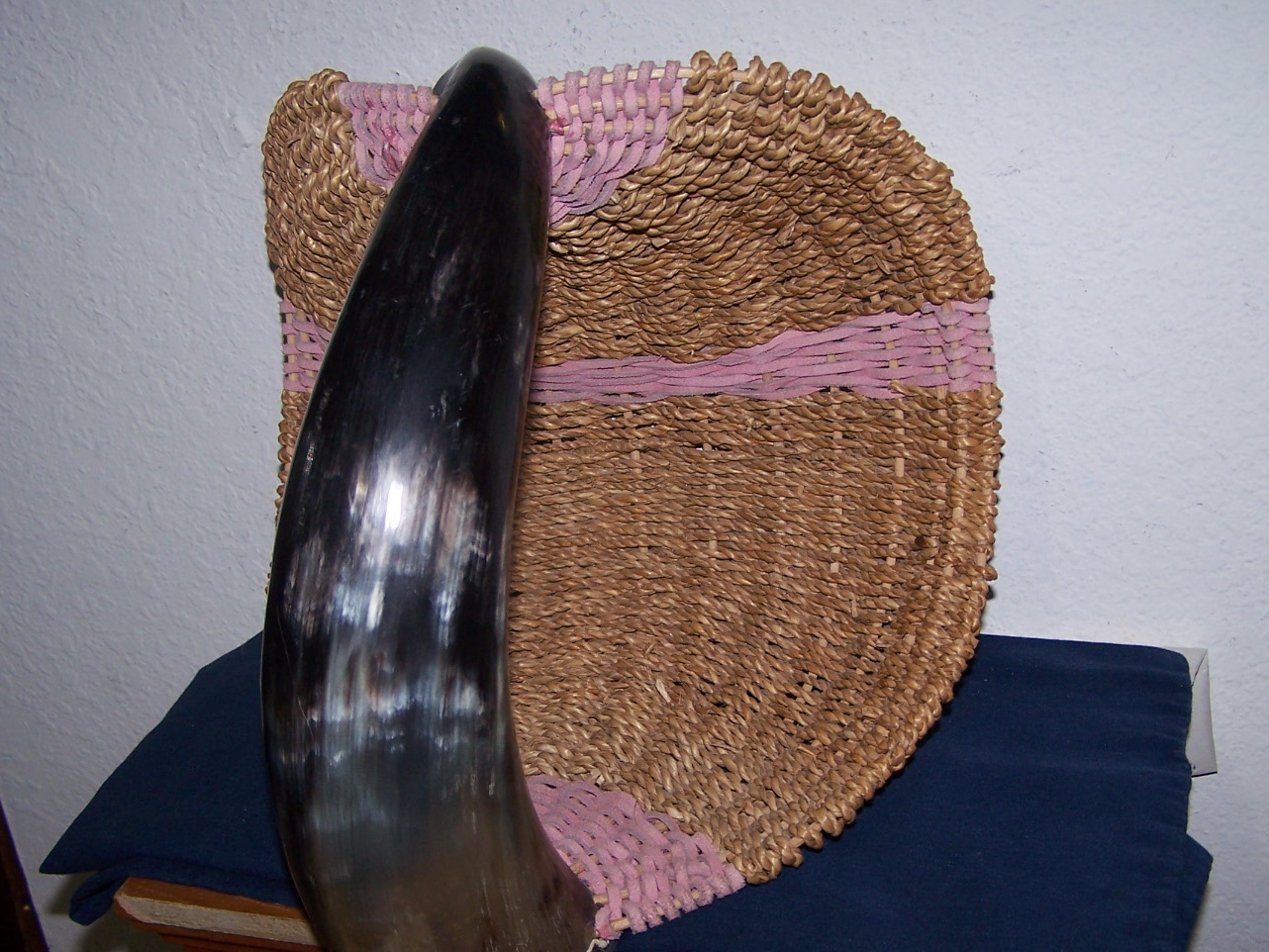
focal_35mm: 46
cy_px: 559
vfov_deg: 31.5
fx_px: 1687
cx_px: 647
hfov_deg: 41.2
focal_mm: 6.3
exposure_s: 1/60
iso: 80
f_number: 2.8
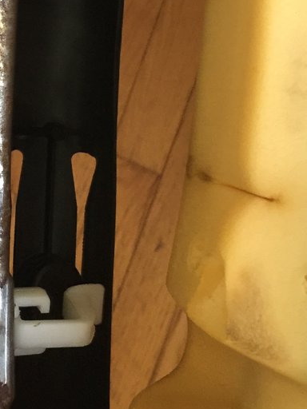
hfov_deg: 21.1
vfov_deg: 27.3
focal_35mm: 68
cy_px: 24
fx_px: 804
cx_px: 27
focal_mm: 4.15
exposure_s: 1/15
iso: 125
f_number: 2.2
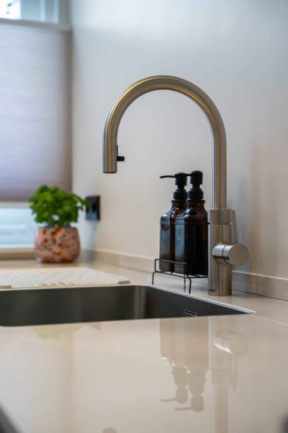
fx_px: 750
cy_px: 216
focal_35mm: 62
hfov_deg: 21.7
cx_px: 144
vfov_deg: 32.1
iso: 3200
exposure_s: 1/800
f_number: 4
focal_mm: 62.5
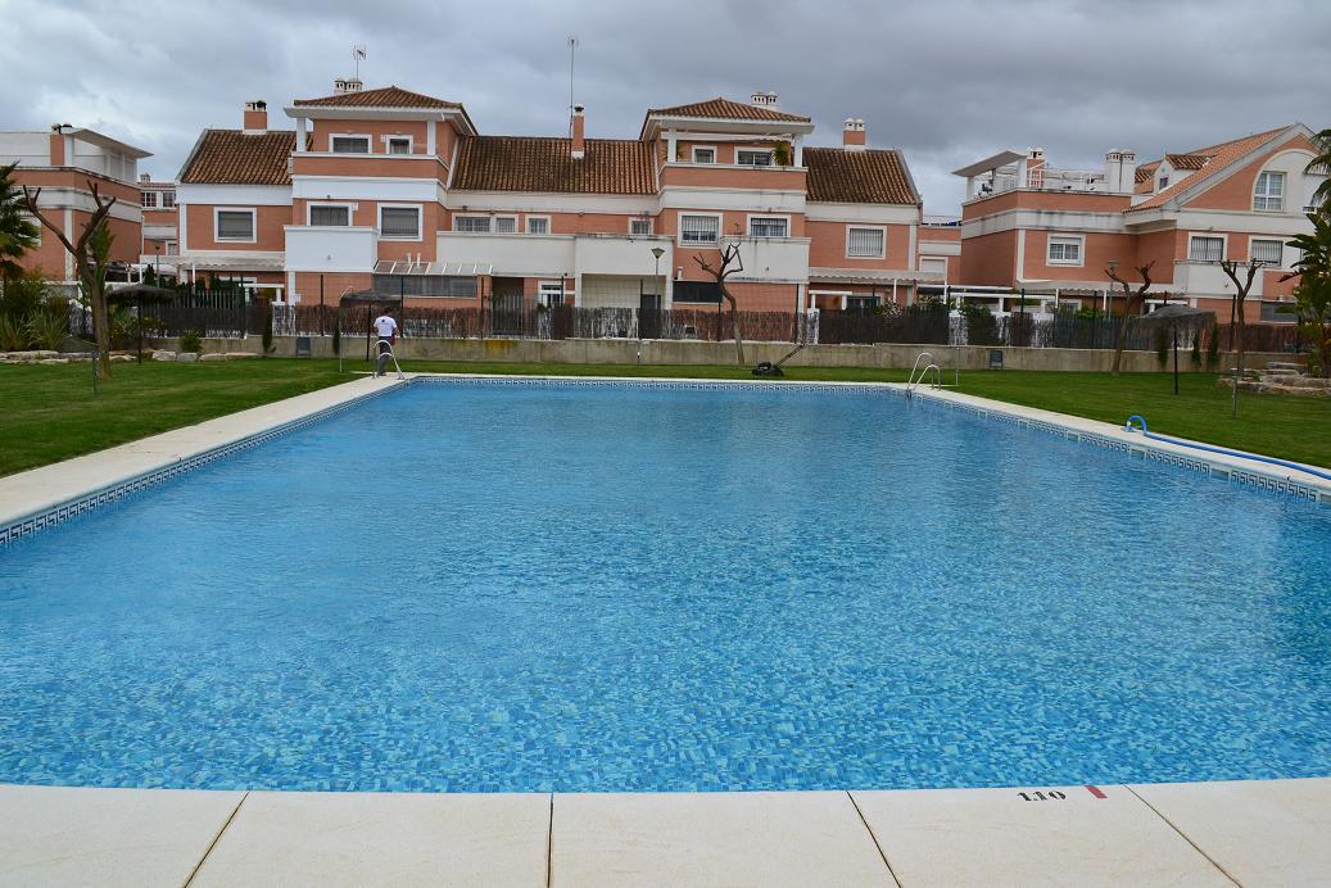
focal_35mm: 27
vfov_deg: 48.0
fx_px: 998
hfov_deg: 67.4
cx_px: 666
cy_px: 444
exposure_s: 1/400
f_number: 11
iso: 400
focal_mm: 18
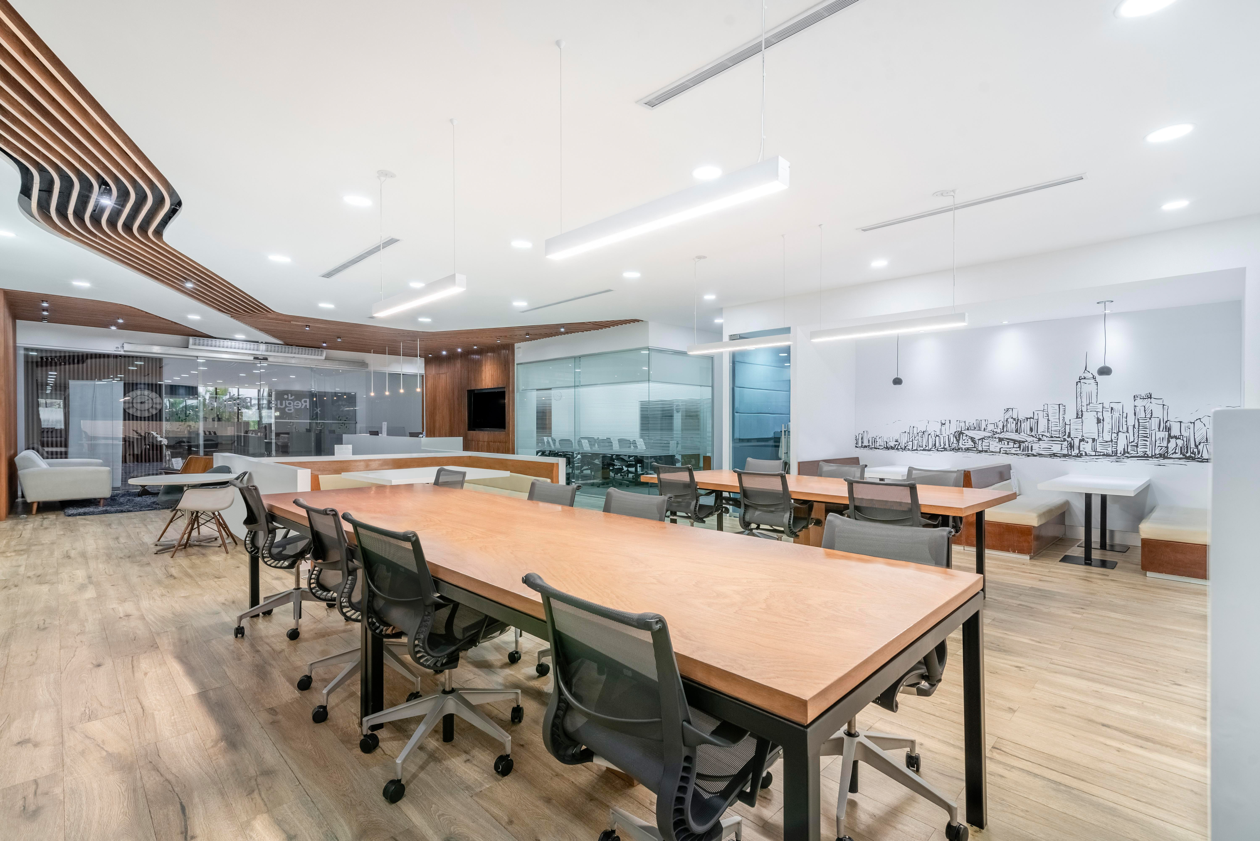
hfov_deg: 96.7
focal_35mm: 16
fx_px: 560
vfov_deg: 73.8
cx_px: 630
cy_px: 420
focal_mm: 16
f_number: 8
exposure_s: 1/250
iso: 400
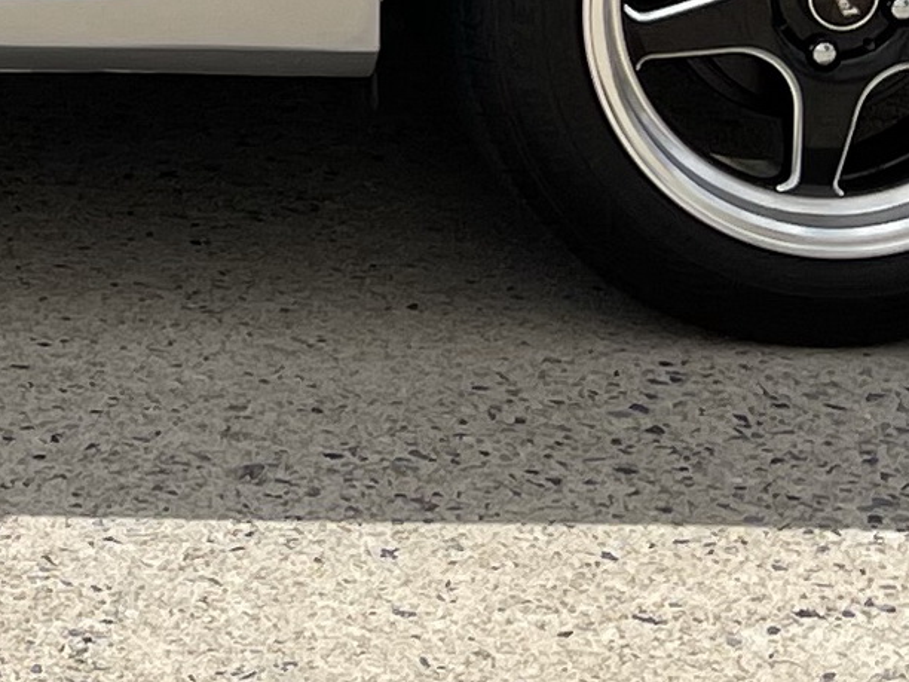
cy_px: -477
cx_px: -760
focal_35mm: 163
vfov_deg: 8.8
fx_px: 4280
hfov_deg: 11.2
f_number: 1.6
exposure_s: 1/4717
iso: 32
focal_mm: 5.1
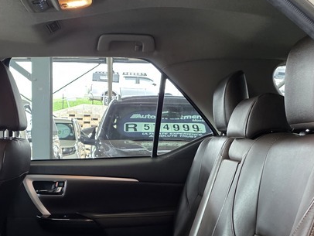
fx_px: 526
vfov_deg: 23.8
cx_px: 93
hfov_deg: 32.8
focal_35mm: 58
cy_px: 254
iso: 640
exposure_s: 1/100
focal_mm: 6.25
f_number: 1.7
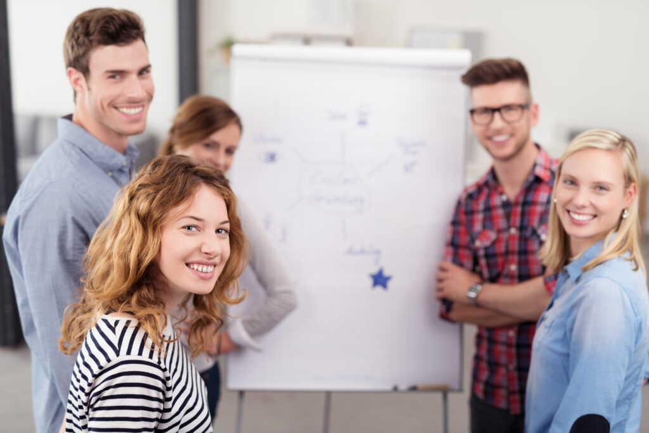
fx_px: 902
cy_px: 216
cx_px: 324
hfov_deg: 39.6
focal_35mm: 50
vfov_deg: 27.0
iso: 100
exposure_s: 1/200
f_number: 2.2
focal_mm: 50
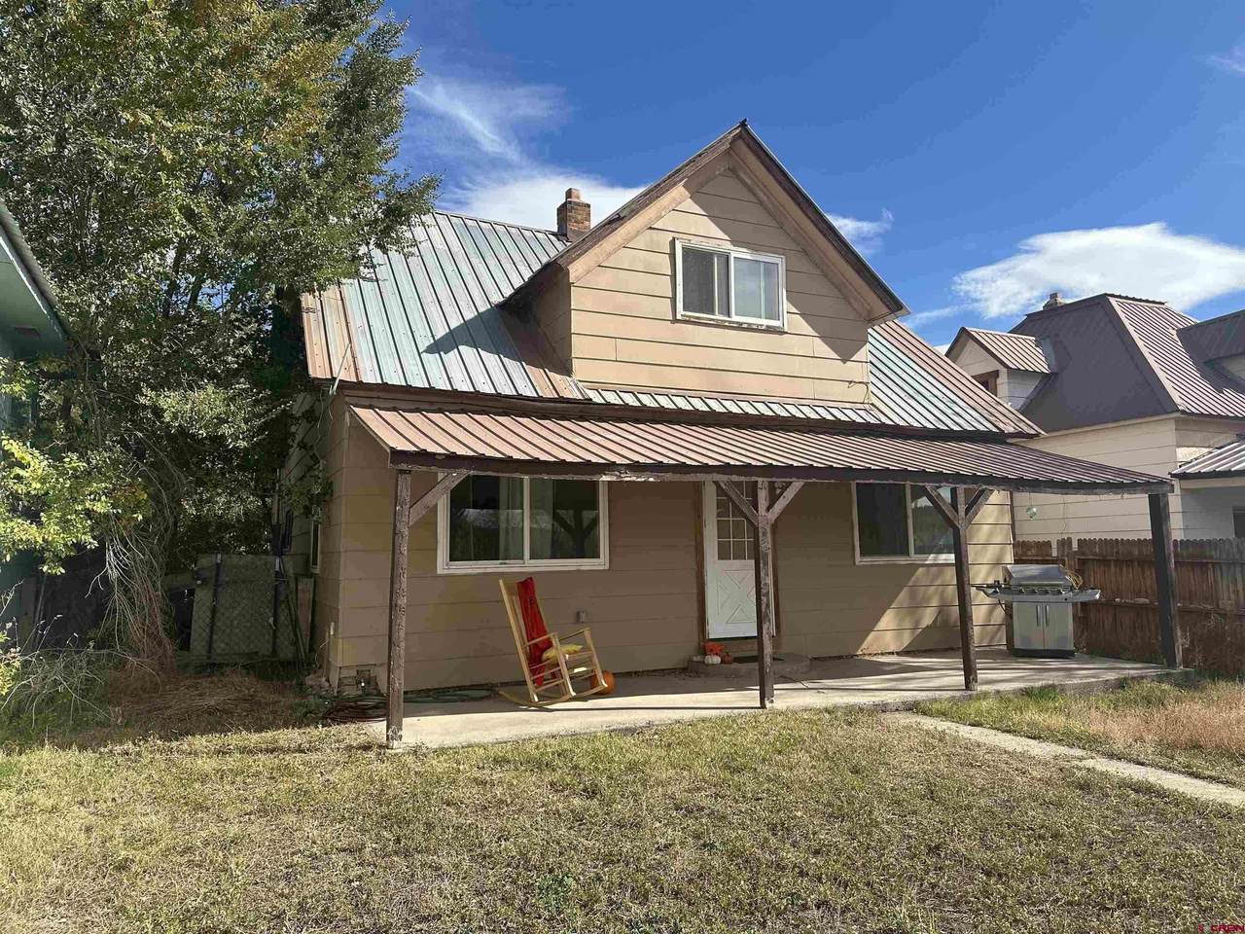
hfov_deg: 71.6
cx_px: 622
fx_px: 863
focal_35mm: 24
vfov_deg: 56.8
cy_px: 467
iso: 80
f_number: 1.78
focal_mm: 6.86
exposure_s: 1/3717
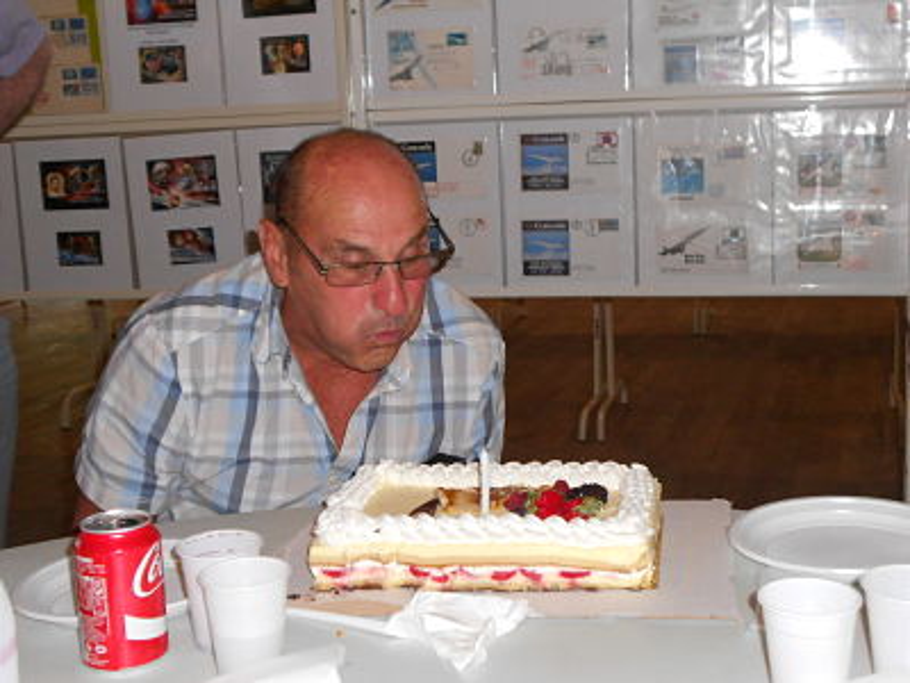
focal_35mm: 49
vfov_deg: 29.7
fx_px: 1288
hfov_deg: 38.9
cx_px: 455
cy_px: 342
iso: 250
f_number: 4.5
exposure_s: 1/60
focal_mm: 9
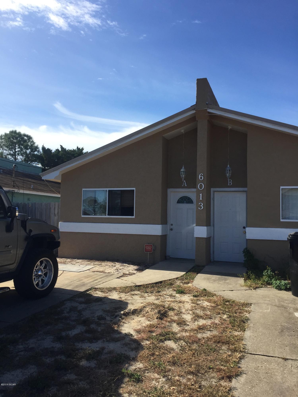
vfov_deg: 61.7
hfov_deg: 48.2
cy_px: 198
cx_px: 149
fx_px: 333
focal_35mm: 29
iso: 32
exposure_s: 1/1647
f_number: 2.2
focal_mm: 4.15
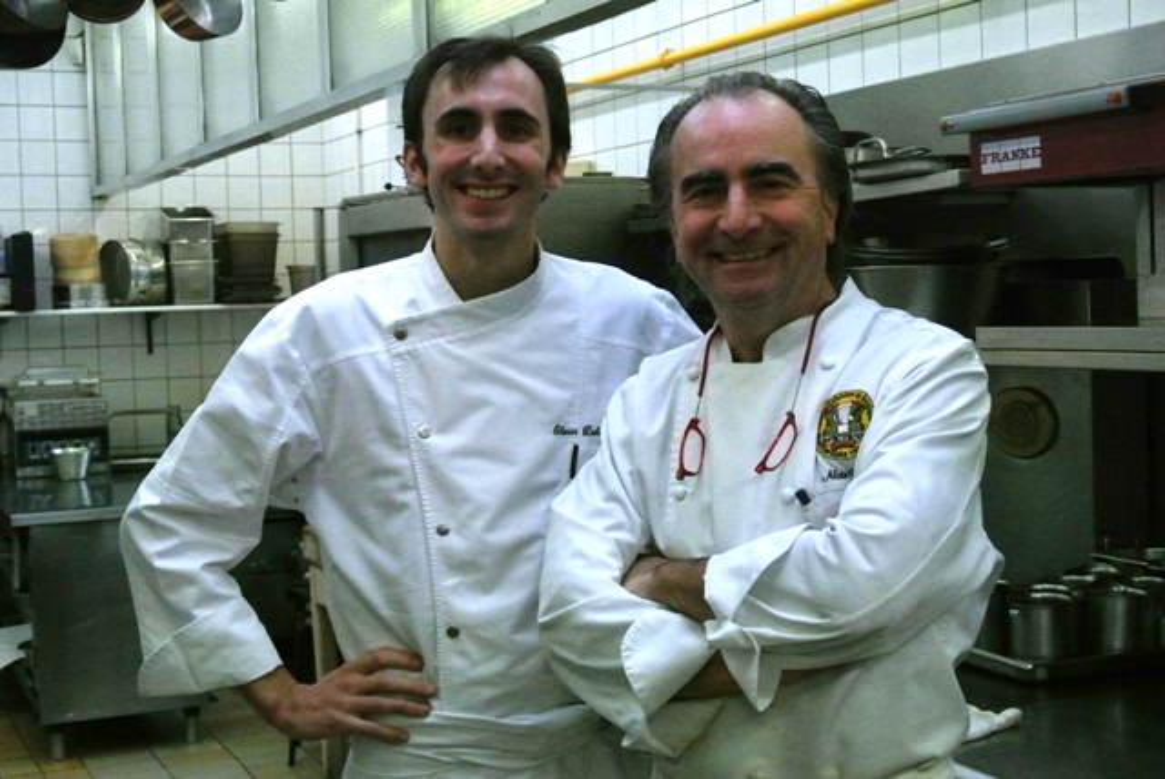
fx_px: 1749
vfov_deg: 25.1
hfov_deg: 36.8
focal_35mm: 54
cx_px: 582
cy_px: 390
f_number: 6.3
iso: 3200
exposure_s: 1/1000
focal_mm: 20.3
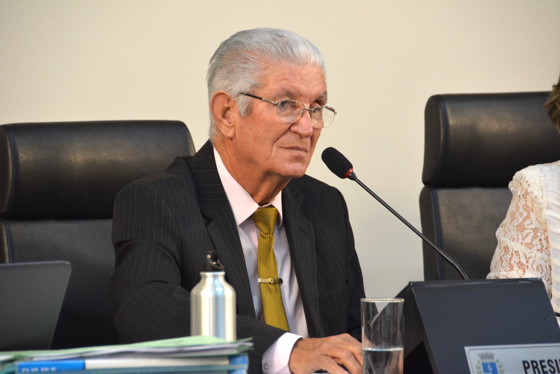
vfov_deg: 5.4
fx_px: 3969
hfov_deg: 8.1
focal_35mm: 255
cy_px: 187
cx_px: 280
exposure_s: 1/125
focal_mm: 170
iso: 1400
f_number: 5.6
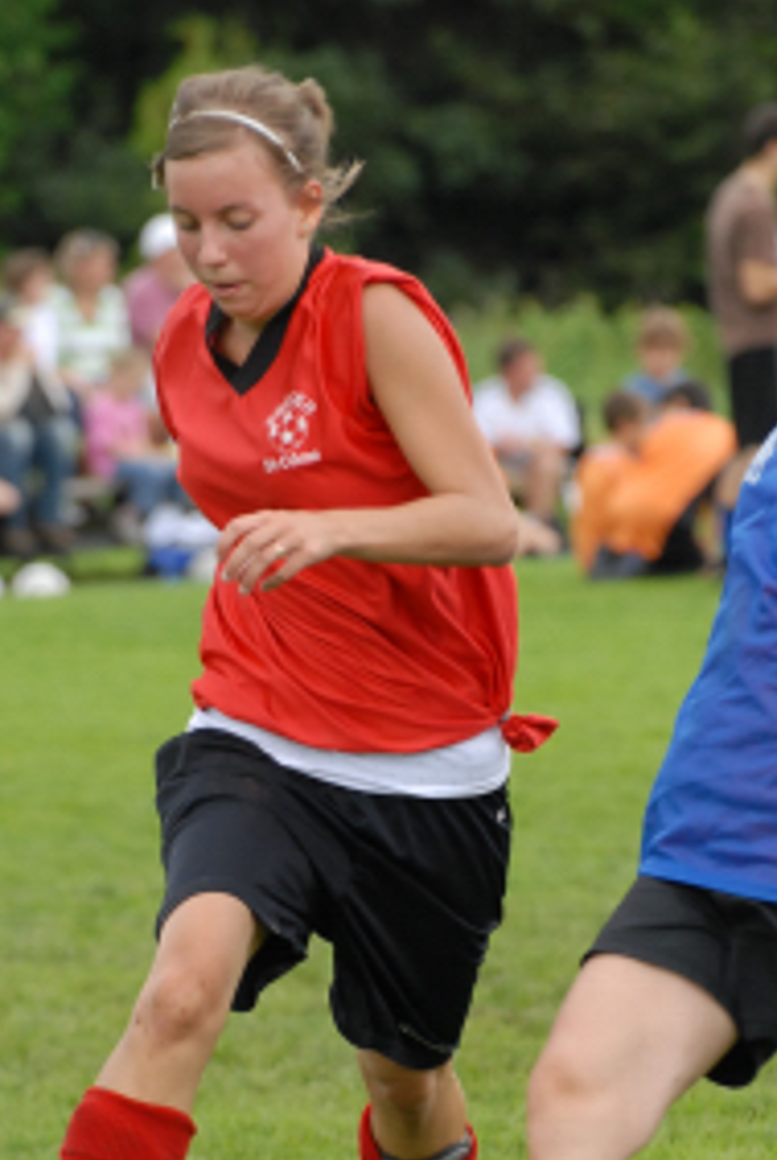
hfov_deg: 3.2
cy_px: 897
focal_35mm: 434
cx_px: 349
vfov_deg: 4.7
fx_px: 13998
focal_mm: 170
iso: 400
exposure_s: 1/750
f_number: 5
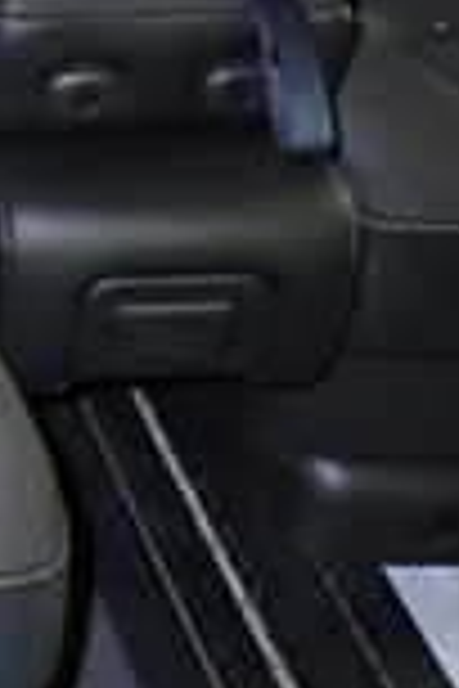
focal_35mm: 102
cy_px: -81
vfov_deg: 19.2
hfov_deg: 11.4
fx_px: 1951
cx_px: -603
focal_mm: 4.5
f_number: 2
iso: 320
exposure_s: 1/30
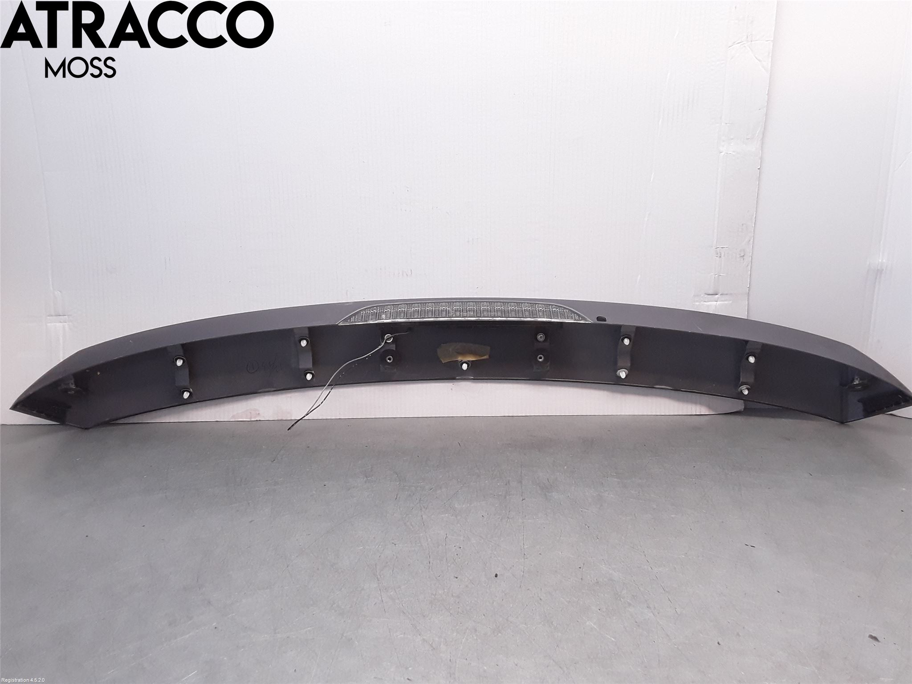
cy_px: 342
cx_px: 456
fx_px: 738
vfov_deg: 49.7
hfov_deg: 63.4
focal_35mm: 28
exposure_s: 1/144
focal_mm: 2.91
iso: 100
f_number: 1.9
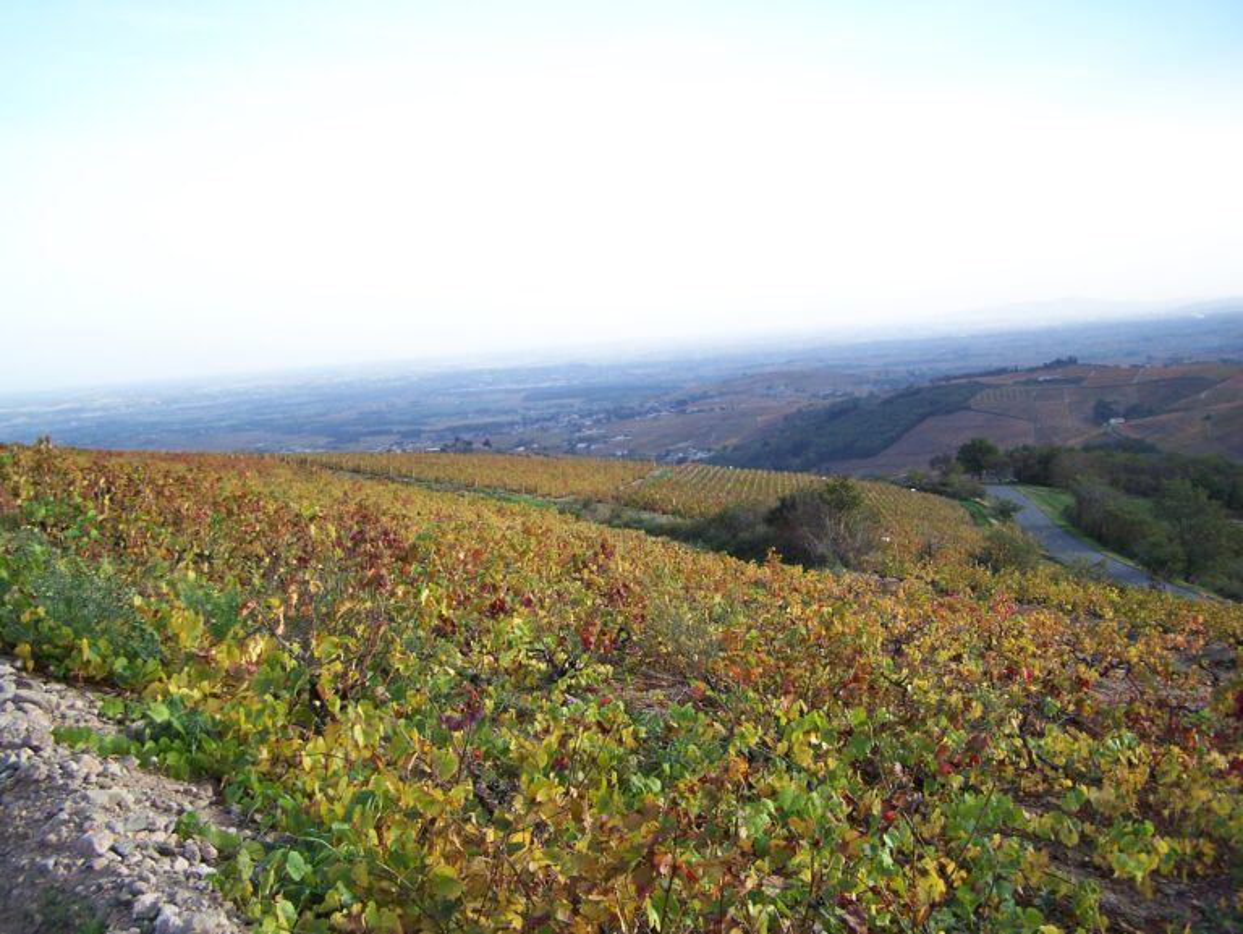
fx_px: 1365
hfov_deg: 48.9
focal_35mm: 38
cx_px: 622
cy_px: 467
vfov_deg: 37.8
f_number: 2.8
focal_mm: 6.3
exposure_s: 1/250
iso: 80
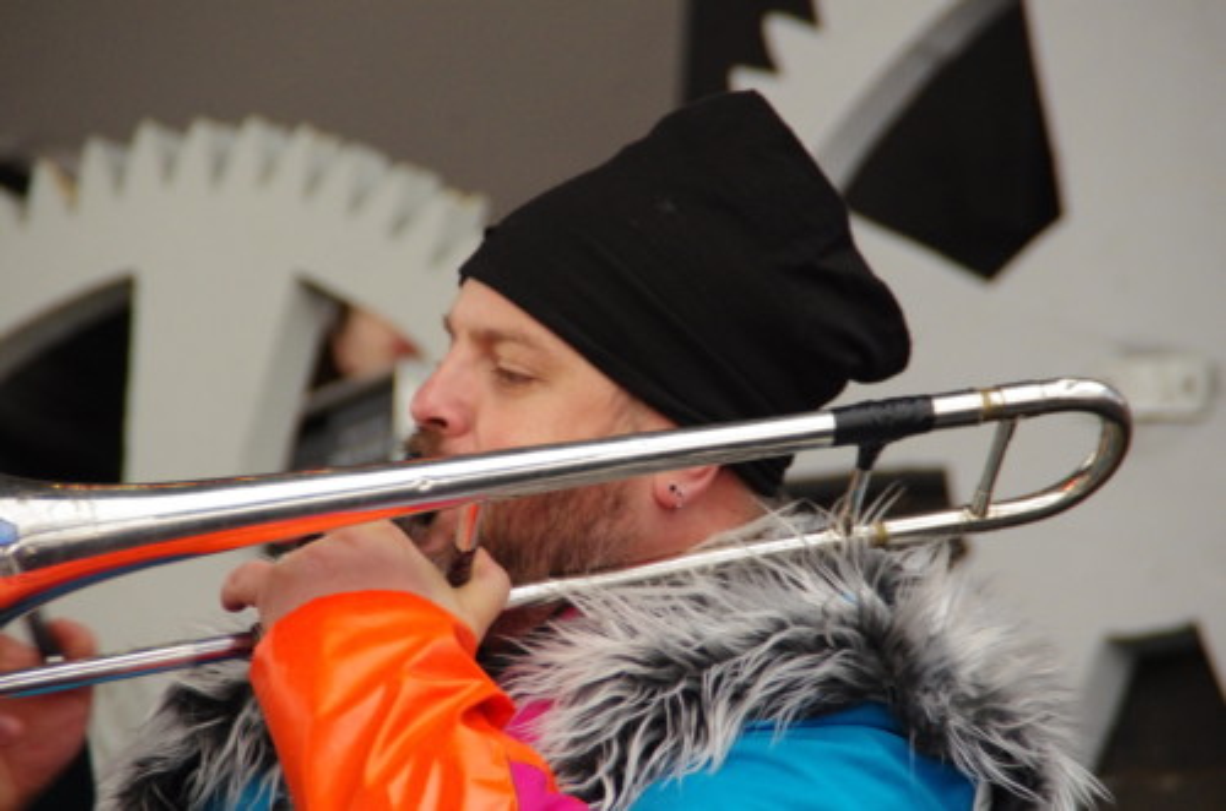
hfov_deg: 6.9
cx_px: 613
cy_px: 406
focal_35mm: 300
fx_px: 10194
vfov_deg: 4.6
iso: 3200
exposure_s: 1/250
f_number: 6.3
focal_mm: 200
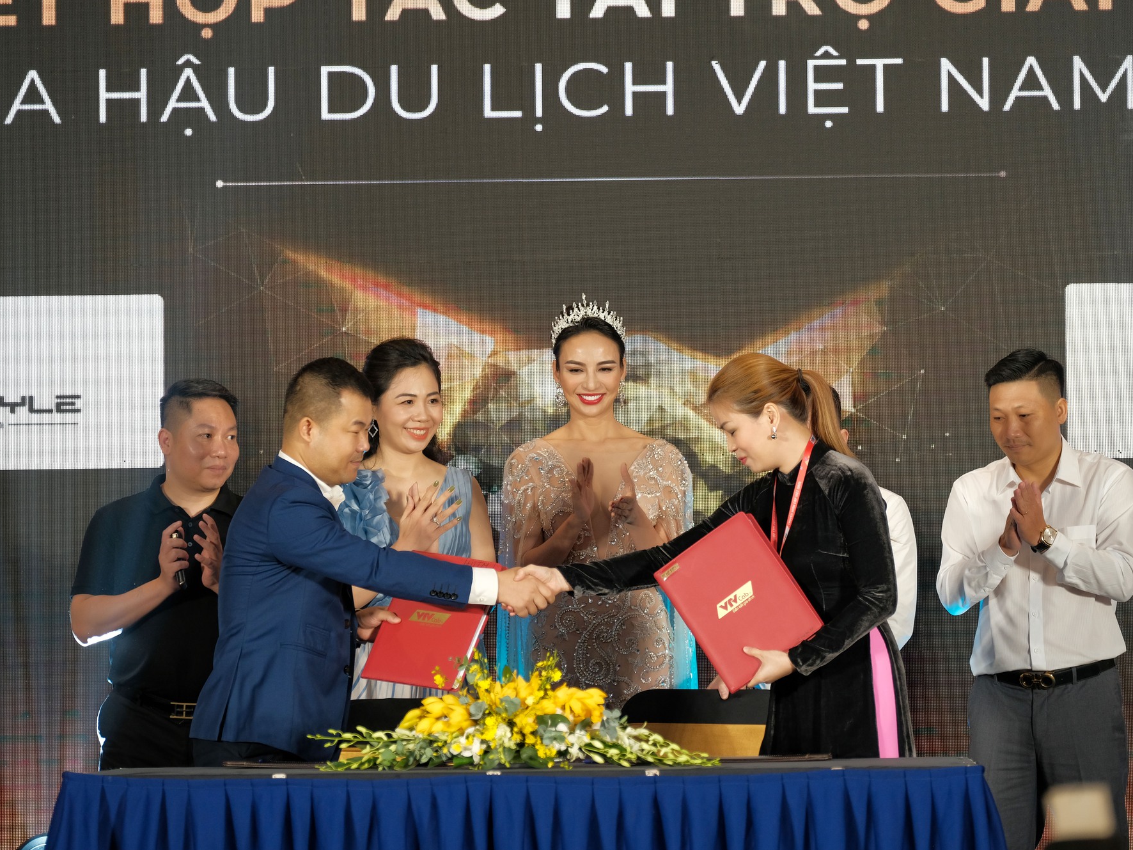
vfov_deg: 8.9
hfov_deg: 11.9
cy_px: 426
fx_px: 5433
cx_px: 579
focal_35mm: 166
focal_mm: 102.2
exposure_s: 1/125
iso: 640
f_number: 3.2
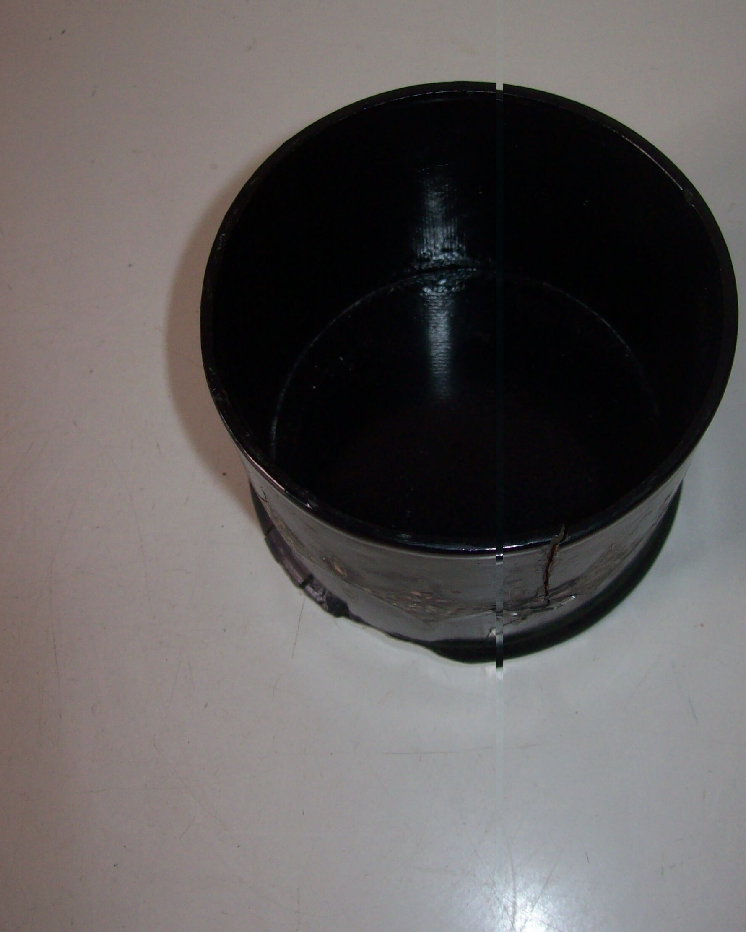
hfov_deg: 33.4
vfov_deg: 40.9
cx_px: 438
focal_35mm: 45
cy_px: 354
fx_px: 1242
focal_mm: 6
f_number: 2.7
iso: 80
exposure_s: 1/64
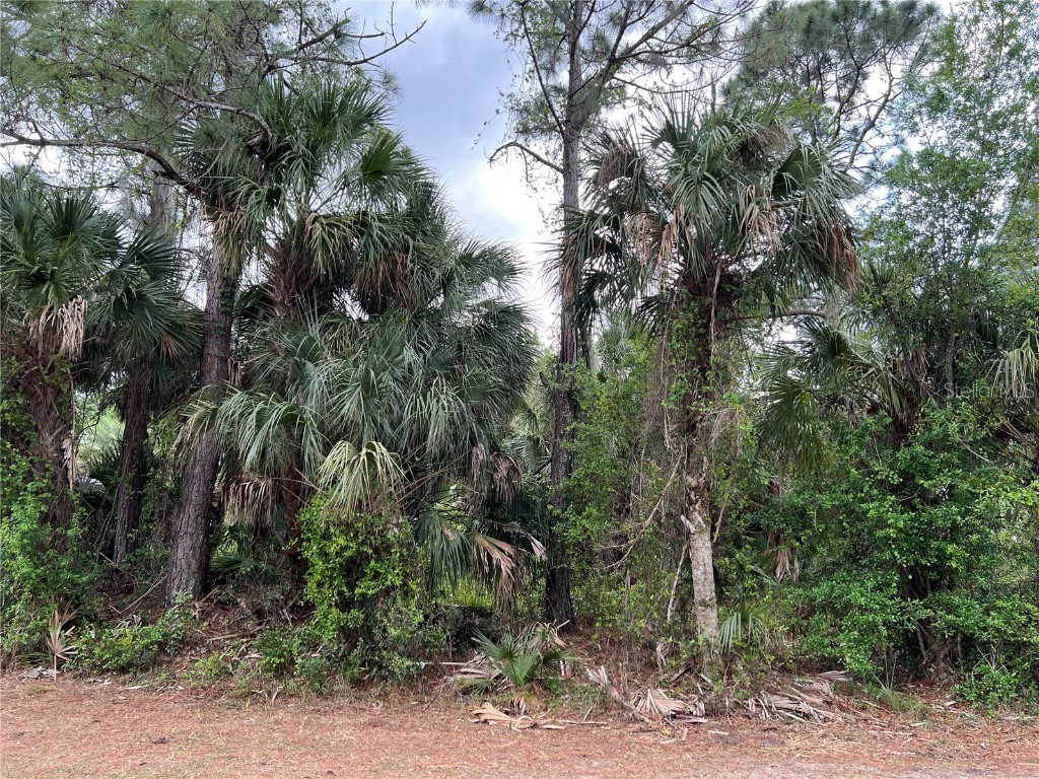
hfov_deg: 67.3
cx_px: 520
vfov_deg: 53.1
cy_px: 390
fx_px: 780
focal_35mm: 26
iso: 50
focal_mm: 5.7
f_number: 1.5
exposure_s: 1/509
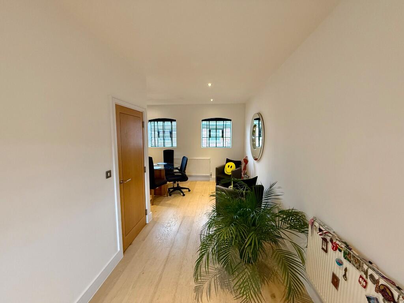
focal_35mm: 14
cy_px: 152
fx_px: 163
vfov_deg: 85.7
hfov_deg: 102.1
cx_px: 202
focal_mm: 2.22
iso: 250
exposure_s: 1/50
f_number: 2.2
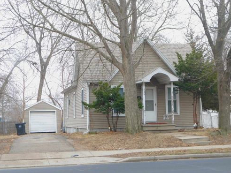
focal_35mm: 60
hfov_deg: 32.2
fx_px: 400
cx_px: 115
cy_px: 86
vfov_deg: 24.4
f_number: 4
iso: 125
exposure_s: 1/80
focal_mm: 10.4
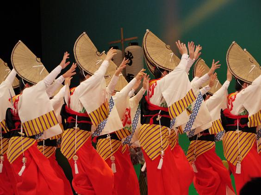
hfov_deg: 11.4
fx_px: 1312
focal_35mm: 174
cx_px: 130
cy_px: 98
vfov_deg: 8.5
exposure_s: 1/250
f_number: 5.8
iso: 800
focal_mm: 87
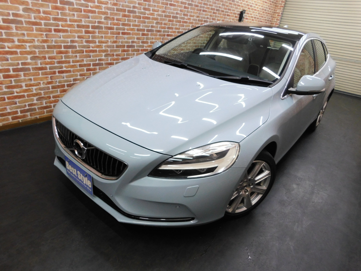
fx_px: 240
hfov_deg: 73.9
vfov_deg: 58.9
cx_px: 180
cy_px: 136
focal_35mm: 23
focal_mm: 4
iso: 280
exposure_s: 1/30
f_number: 3
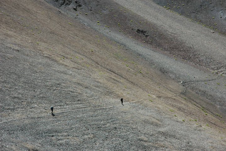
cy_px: 76
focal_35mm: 105
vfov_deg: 13.0
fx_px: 659
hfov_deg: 19.5
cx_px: 113
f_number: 9
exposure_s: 1/320
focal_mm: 70
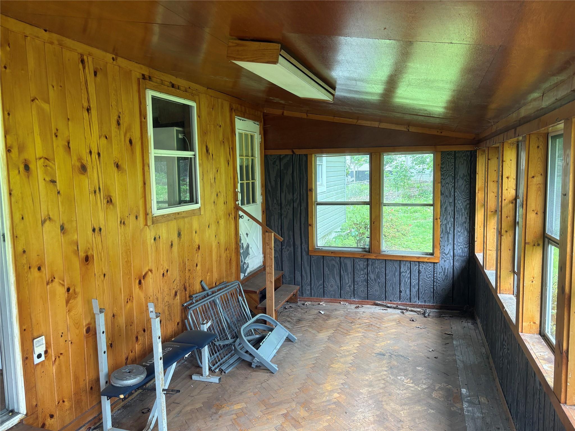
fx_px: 432
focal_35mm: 26
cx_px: 288
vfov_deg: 53.1
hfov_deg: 67.3
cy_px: 216
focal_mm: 5.96
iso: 125
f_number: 1.6
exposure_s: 1/81
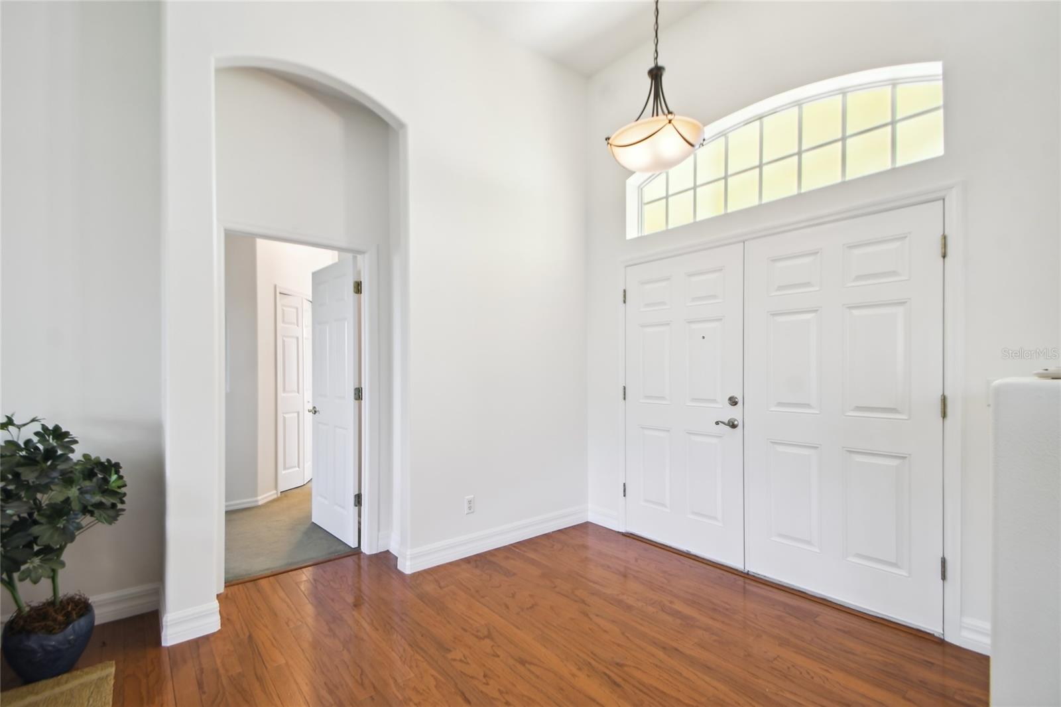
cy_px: 354
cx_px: 530
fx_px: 442
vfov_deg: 77.3
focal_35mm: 15
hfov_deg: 100.4
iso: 100
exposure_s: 1/15
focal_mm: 10
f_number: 7.1
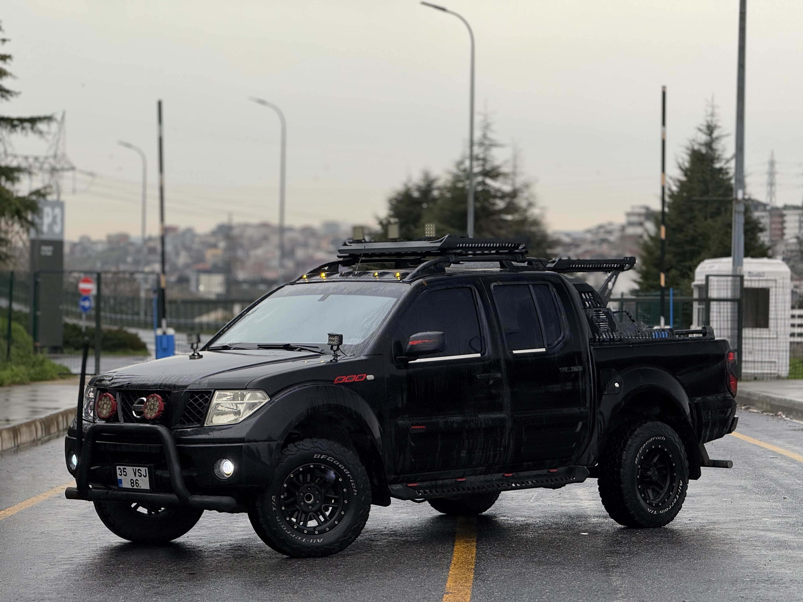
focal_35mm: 120
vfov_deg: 12.3
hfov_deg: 16.4
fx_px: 2784
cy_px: 301
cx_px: 402
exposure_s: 1/99
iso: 64
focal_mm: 15.66
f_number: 2.8
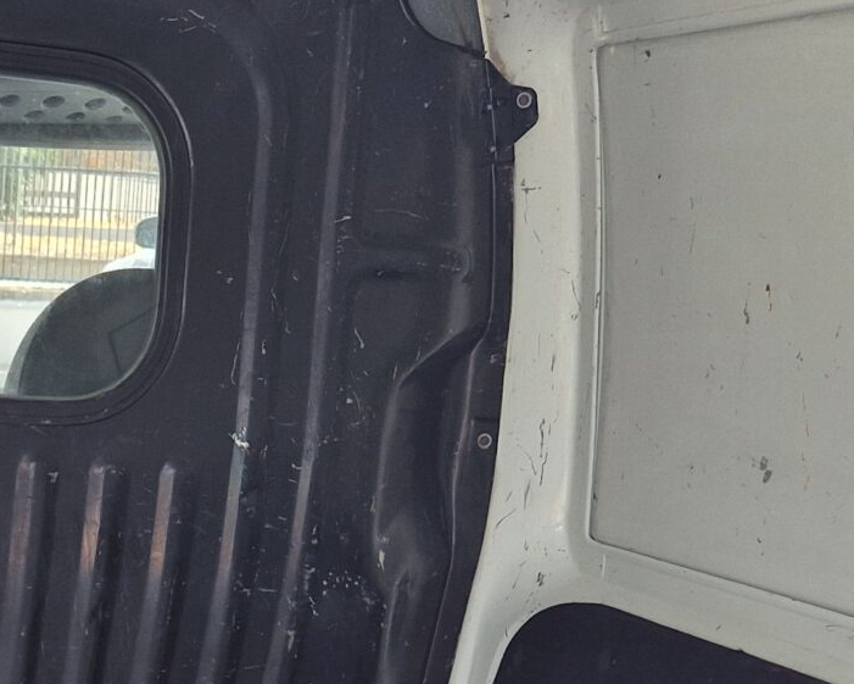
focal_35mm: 82
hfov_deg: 22.2
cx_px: -44
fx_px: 2073
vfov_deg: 17.3
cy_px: 953
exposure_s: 1/180
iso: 50
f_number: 1.8
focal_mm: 5.4
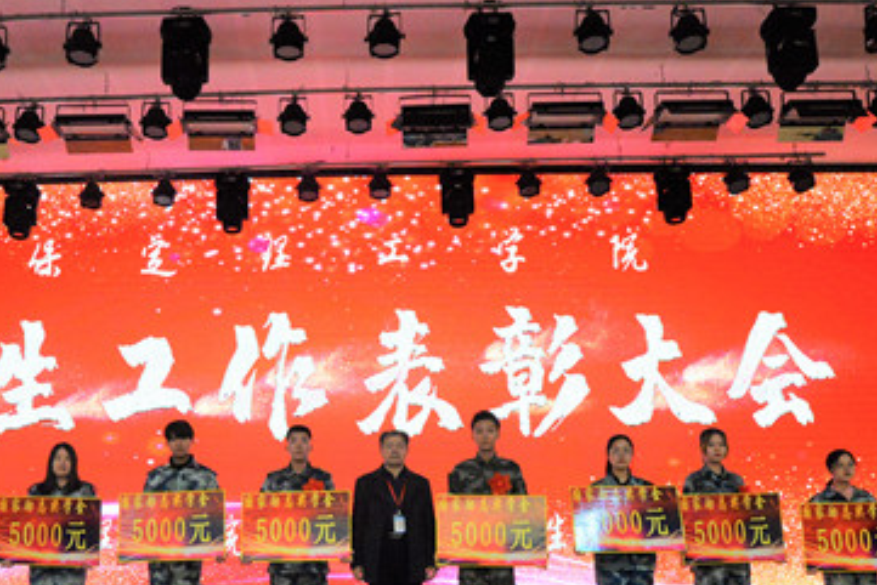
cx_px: 347
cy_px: 448
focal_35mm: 36
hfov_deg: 52.7
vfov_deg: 36.0
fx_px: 877
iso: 5000
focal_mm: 20
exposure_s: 1/200
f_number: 7.1
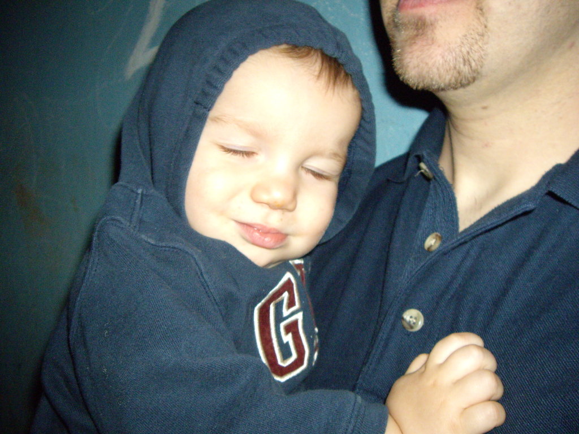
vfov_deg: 37.7
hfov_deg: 49.0
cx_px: 290
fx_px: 636
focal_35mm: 38
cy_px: 217
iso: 400
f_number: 2.7
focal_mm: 6.2
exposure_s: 1/40
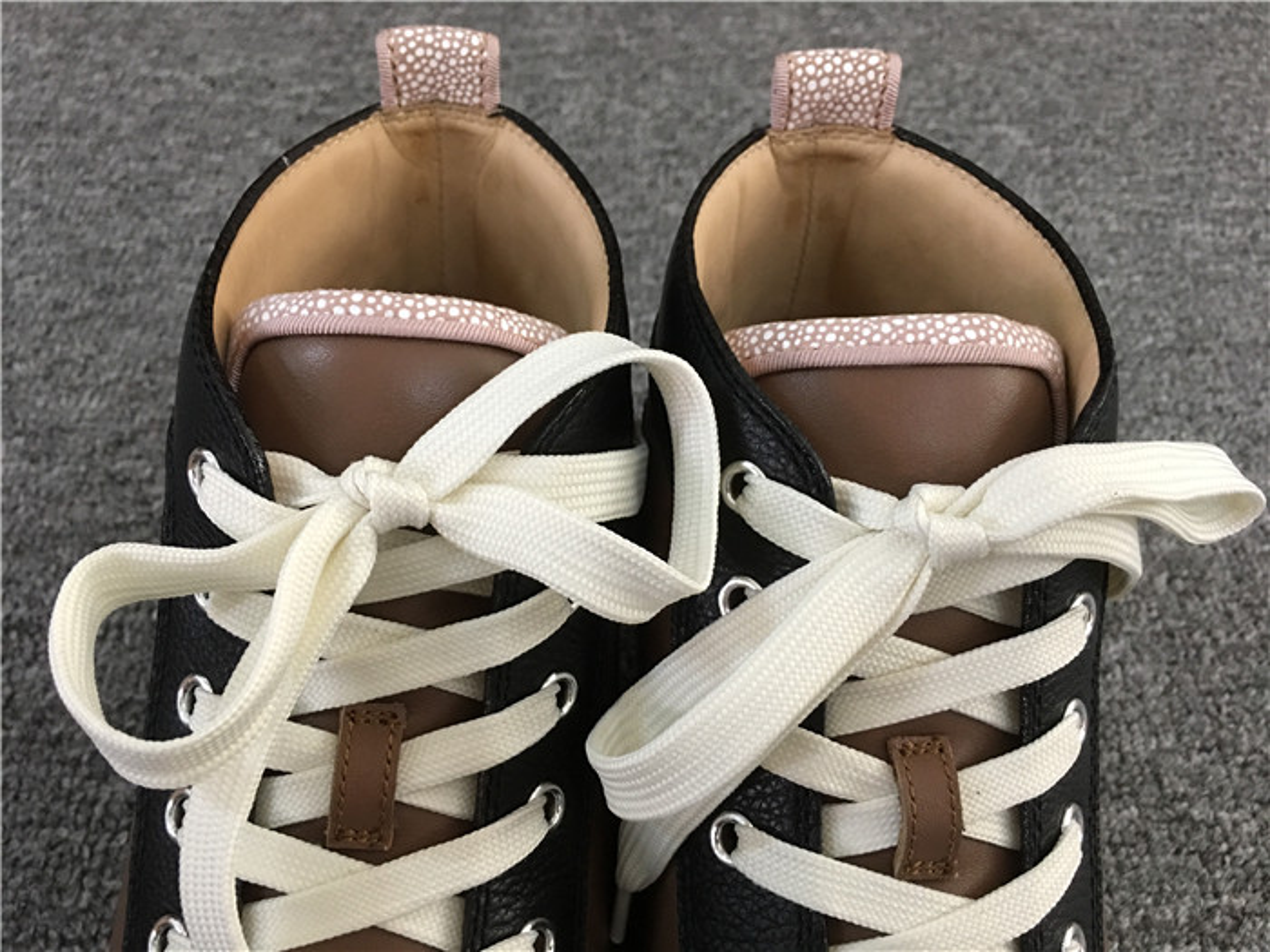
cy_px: 476
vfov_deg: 48.2
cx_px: 635
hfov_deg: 61.7
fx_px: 1064
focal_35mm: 29
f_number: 2.2
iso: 100
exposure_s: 1/10
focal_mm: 4.15
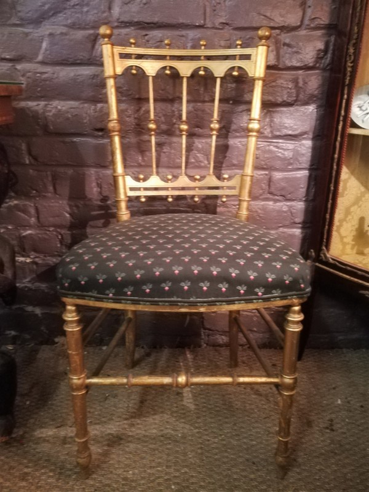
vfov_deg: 67.3
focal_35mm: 26
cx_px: 184
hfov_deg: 53.1
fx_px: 370
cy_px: 246
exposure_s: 1/14.3
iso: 1000
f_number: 2.2
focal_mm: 3.83
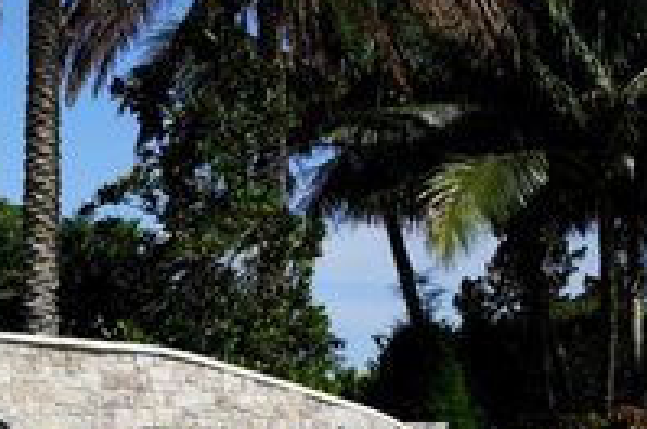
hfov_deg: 22.4
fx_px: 1489
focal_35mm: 83
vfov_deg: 16.0
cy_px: 444
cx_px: -146
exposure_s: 1/200
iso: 100
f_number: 10
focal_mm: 33
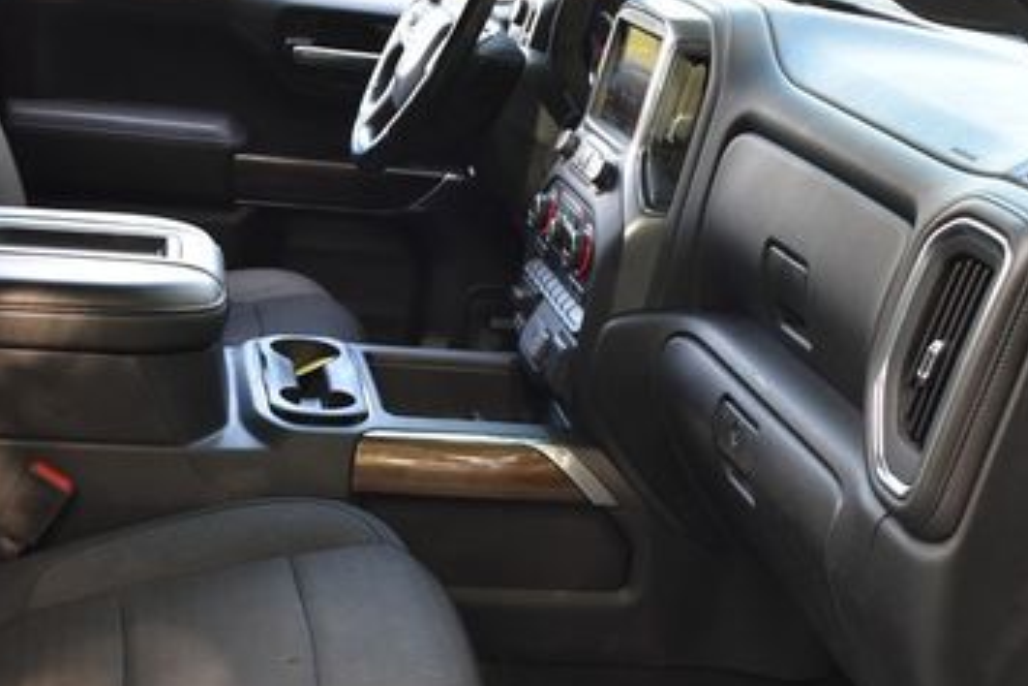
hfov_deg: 35.1
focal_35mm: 57
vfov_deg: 23.4
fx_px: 1625
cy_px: 577
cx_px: 502
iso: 800
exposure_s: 1/160
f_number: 3.8
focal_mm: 21
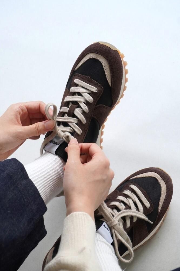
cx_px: 90
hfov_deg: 21.6
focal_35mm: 63
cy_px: 136
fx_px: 472
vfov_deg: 31.9
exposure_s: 1/80
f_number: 5.6
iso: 1000
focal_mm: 42
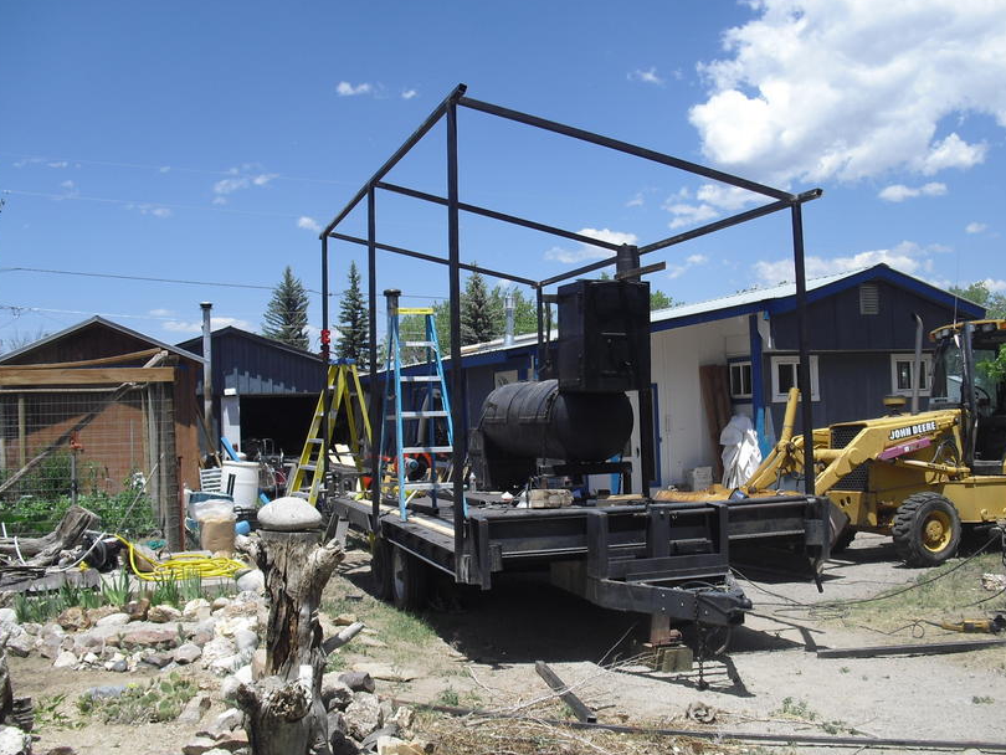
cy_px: 371
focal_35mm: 40
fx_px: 1163
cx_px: 520
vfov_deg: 36.0
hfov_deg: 46.8
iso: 64
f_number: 7.8
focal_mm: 6.3
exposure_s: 1/160
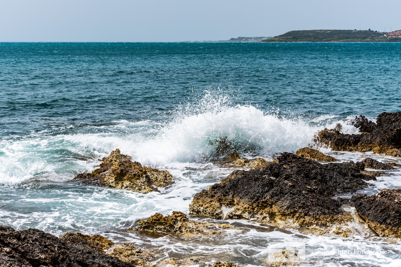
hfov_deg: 32.4
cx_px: 200
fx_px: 691
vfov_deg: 21.9
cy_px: 134
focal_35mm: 62
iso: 200
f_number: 13
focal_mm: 62
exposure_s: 1/640
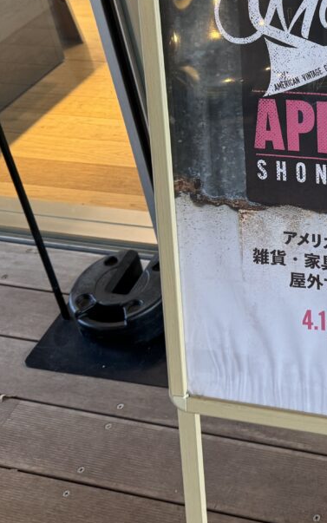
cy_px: 112
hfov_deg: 22.4
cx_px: 374
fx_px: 770
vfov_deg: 36.4
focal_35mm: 54
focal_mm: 6.76
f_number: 1.78
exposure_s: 1/60
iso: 250
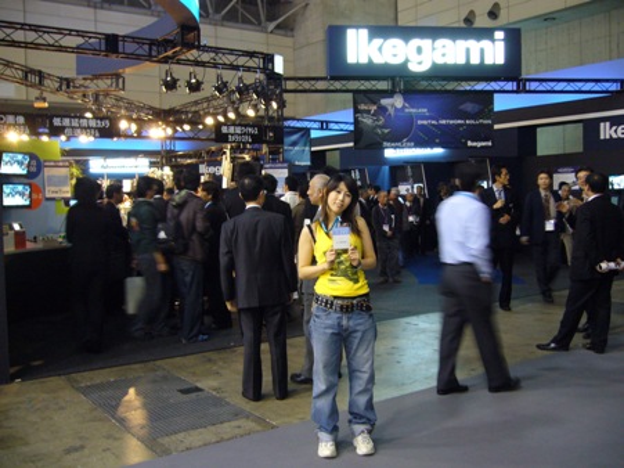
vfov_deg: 40.7
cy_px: 234
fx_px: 631
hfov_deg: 52.6
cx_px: 312
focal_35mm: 35
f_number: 2.8
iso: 200
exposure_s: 1/8
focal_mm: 5.8
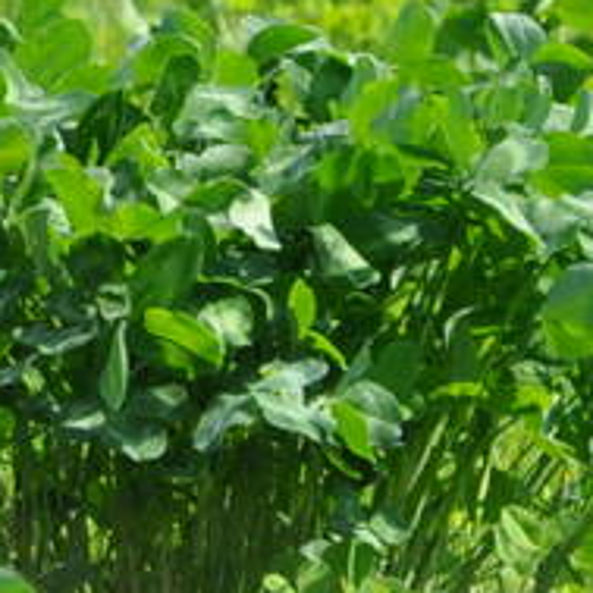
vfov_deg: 1.0
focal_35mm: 1672
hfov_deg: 1.0
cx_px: -857
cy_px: -372
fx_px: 32398
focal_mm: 155
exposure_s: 1/1250
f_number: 4.8
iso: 400
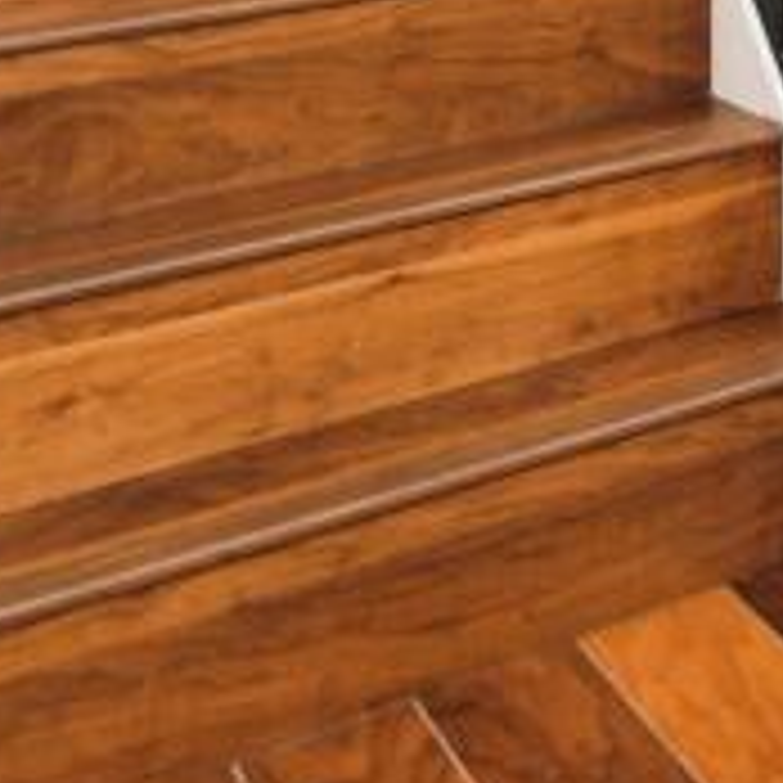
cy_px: -461
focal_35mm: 75
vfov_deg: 19.4
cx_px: 1656
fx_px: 1919
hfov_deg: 16.3
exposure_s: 1/60
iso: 400
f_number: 8
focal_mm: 10
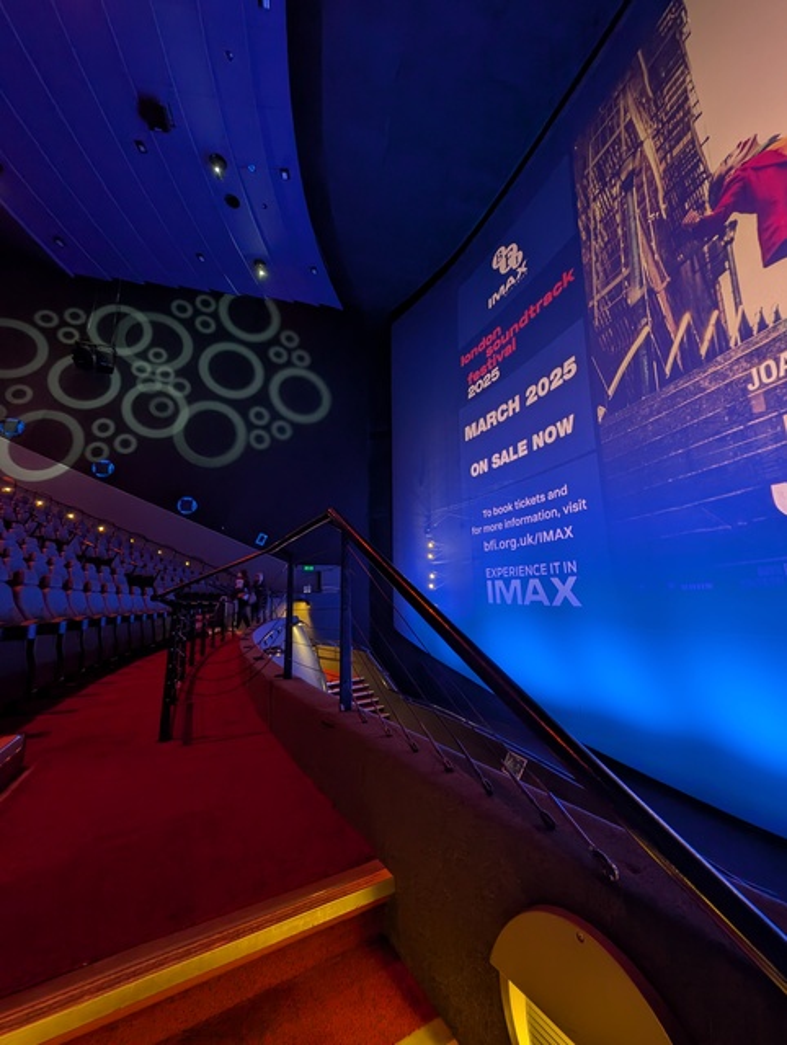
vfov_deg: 110.5
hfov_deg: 94.6
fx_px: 363
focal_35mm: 12
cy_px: 522
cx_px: 394
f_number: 1.95
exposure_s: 1/25
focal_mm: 2.23
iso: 205
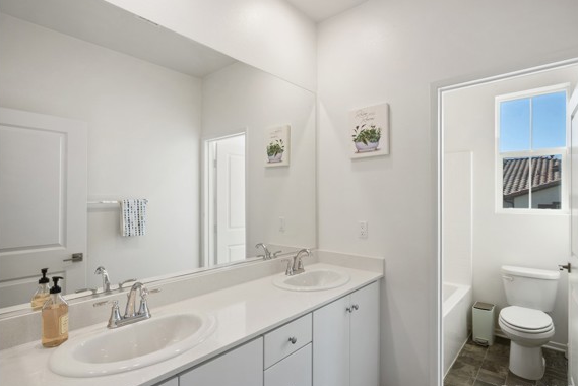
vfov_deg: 67.4
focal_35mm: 18
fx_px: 289
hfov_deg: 89.8
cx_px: 312
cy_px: 192
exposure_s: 6
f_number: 22
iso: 40
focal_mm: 16
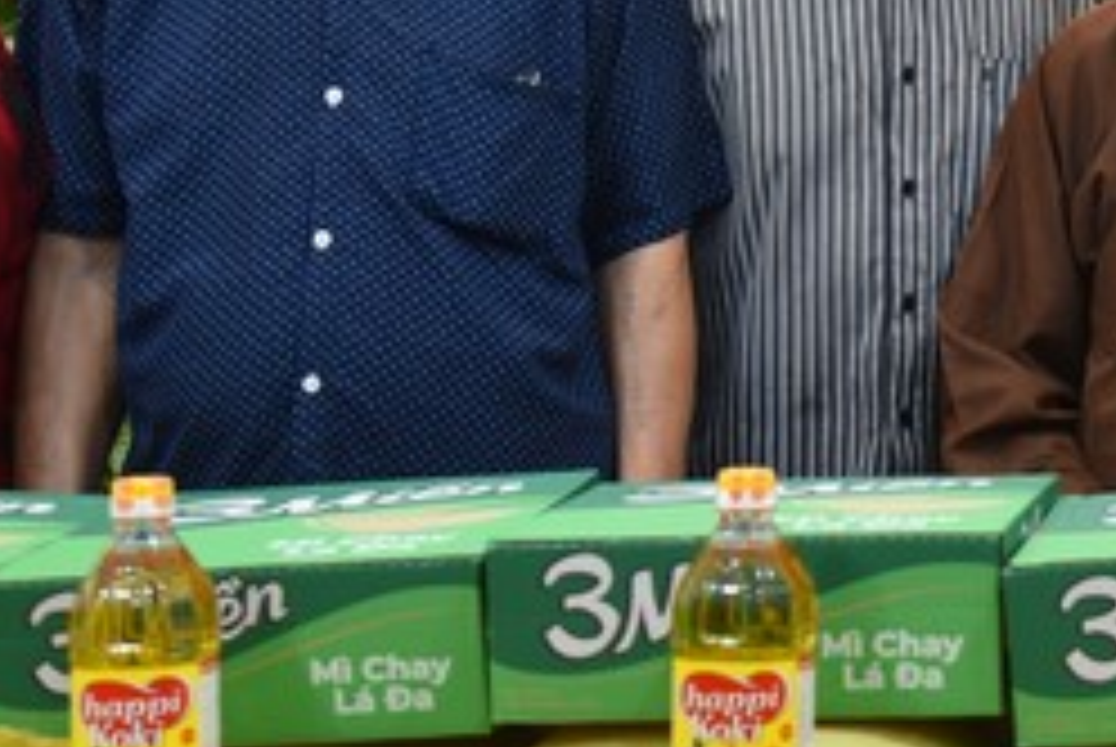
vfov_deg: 9.5
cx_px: 1238
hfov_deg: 13.9
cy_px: 104
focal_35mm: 144
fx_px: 4469
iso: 800
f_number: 4
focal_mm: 55
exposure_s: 1/60
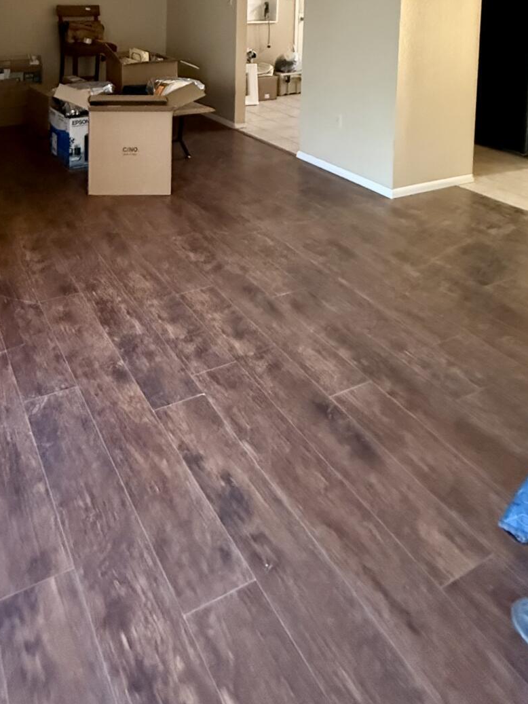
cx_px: 122
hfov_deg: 49.0
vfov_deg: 53.7
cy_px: 26
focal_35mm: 27
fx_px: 549
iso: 1250
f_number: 2.2
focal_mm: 2.22
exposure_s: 1/42
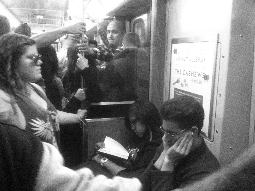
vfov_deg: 40.6
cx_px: 128
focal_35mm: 35
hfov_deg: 52.7
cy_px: 96
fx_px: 257
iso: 500
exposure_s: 1/15
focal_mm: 3.85
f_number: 2.8
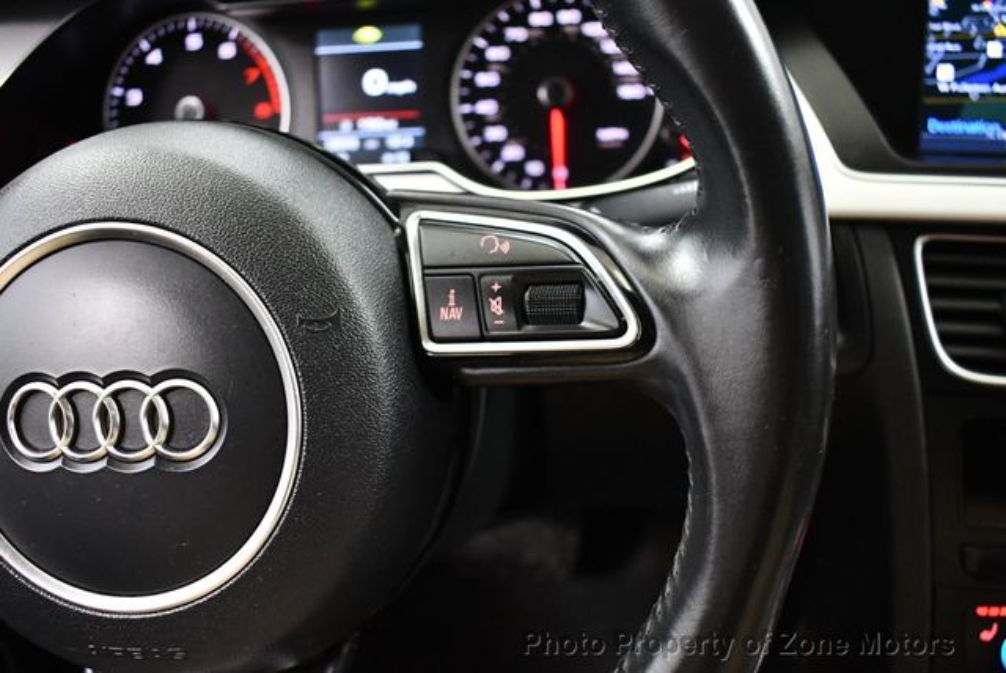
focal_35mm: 36
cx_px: 503
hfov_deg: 53.1
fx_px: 1007
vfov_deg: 36.9
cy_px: 336
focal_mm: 18
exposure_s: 1/60
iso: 3600
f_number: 3.5
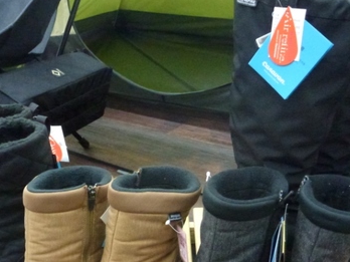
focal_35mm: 46
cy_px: 198
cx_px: 175
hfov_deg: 41.2
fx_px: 465
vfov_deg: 31.0
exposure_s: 1/60
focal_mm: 4.3
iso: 800
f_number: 3.3
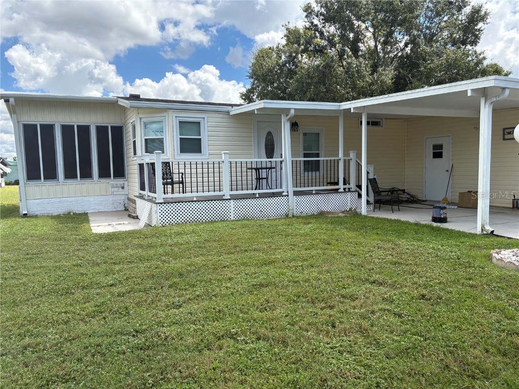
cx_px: 260
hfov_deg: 67.3
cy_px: 194
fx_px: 390
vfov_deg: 53.1
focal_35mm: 26
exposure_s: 1/2283
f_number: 1.6
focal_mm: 5.96
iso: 64
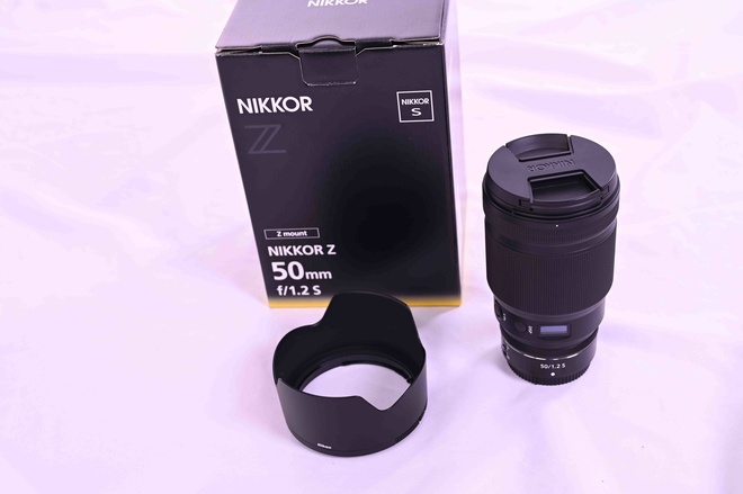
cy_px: 247
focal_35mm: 47
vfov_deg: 28.6
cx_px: 372
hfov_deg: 41.9
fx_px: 969
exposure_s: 1/100
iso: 200
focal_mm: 47
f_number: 7.1
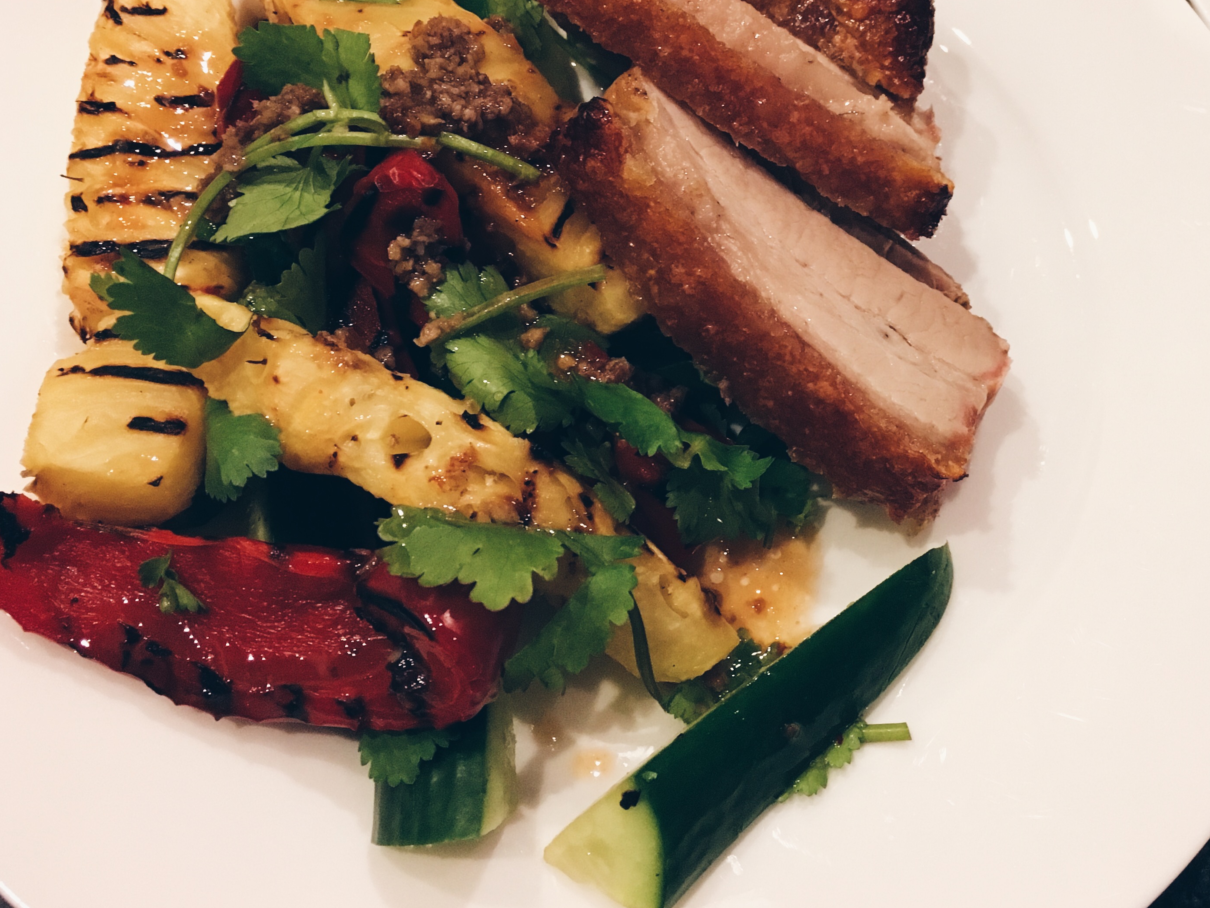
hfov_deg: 44.1
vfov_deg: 33.9
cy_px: 276
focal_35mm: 42
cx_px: 812
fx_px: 1468
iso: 200
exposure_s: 1/25
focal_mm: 4.15
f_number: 2.2
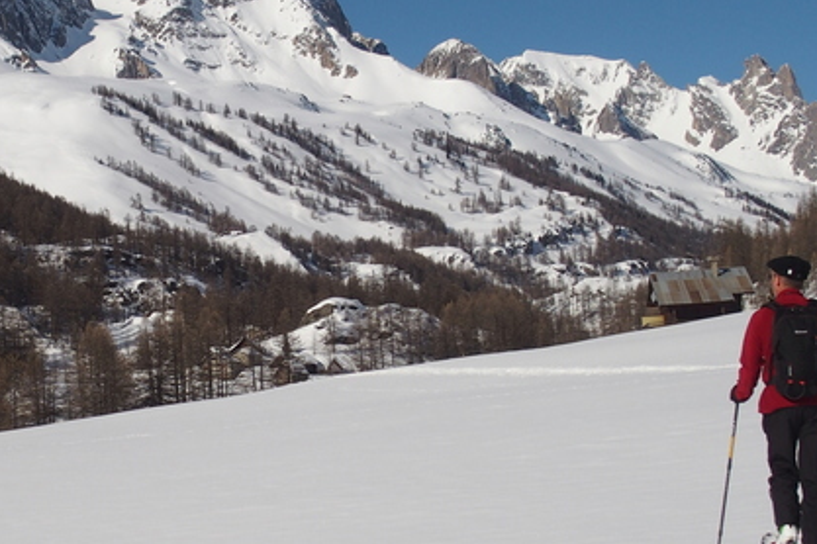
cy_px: 301
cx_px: 216
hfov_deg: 22.9
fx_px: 1997
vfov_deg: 15.5
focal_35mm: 88
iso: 100
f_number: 3.5
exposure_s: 1/500
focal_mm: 9
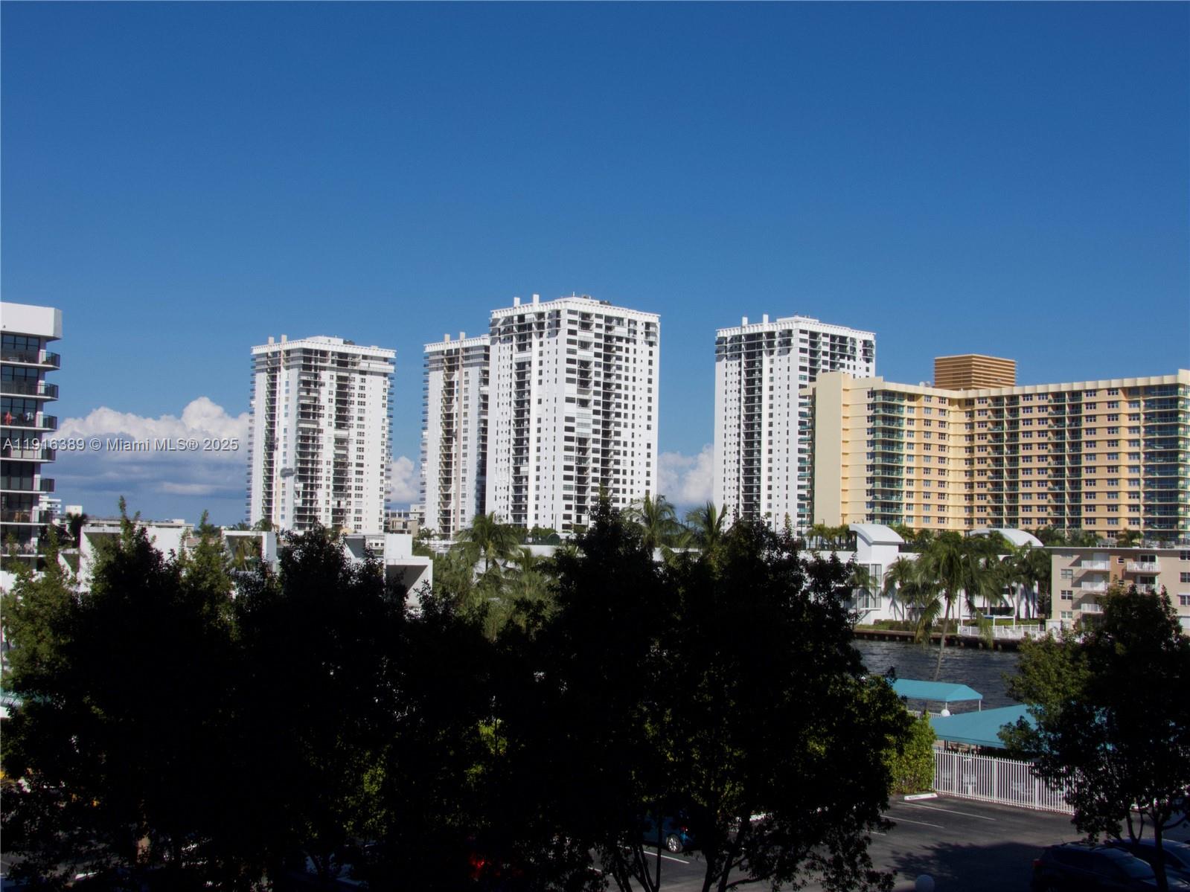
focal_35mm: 47
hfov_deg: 40.4
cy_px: 446
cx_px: 595
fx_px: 1616
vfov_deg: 30.9
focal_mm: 8.5
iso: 200
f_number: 5.6
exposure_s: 1/2000
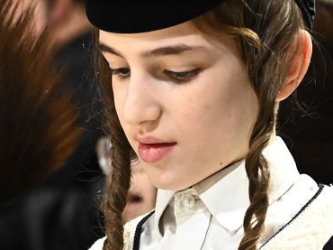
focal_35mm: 313
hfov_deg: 6.3
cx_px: 50
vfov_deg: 4.7
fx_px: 3009
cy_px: 197
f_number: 3.5
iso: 3200
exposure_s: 1/200
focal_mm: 86
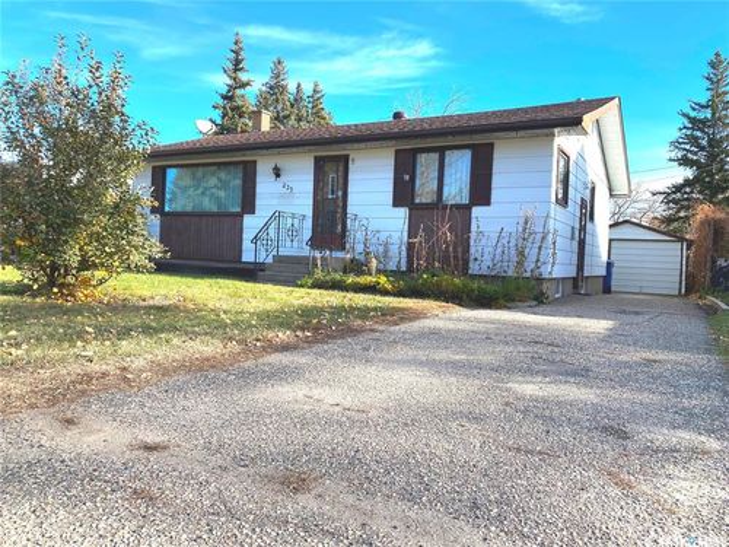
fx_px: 548
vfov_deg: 53.1
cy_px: 274
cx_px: 364
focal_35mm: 26
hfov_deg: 67.3
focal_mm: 4.25
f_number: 1.8
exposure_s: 1/1182
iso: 32
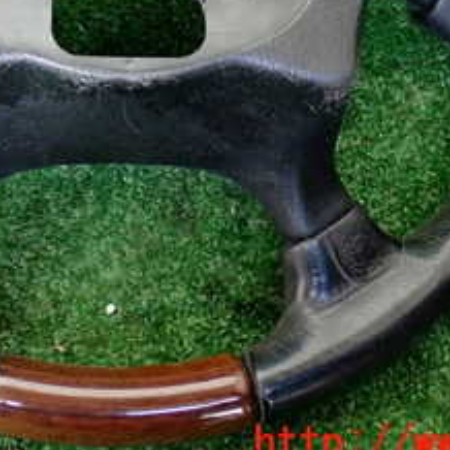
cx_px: 101
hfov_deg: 23.4
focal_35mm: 73
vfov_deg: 22.8
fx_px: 1074
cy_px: 6
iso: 640
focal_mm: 5.4
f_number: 2.3
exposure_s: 1/30
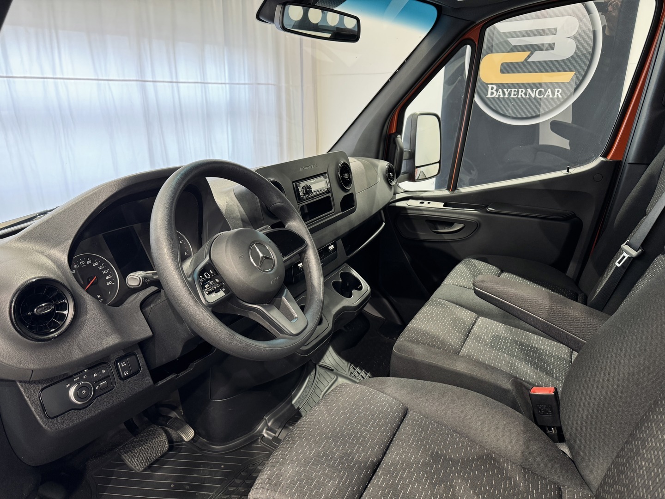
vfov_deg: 56.8
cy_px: 250
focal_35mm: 24
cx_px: 332
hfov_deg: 71.6
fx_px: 461
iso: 200
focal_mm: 6.76
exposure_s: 1/50
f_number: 1.78
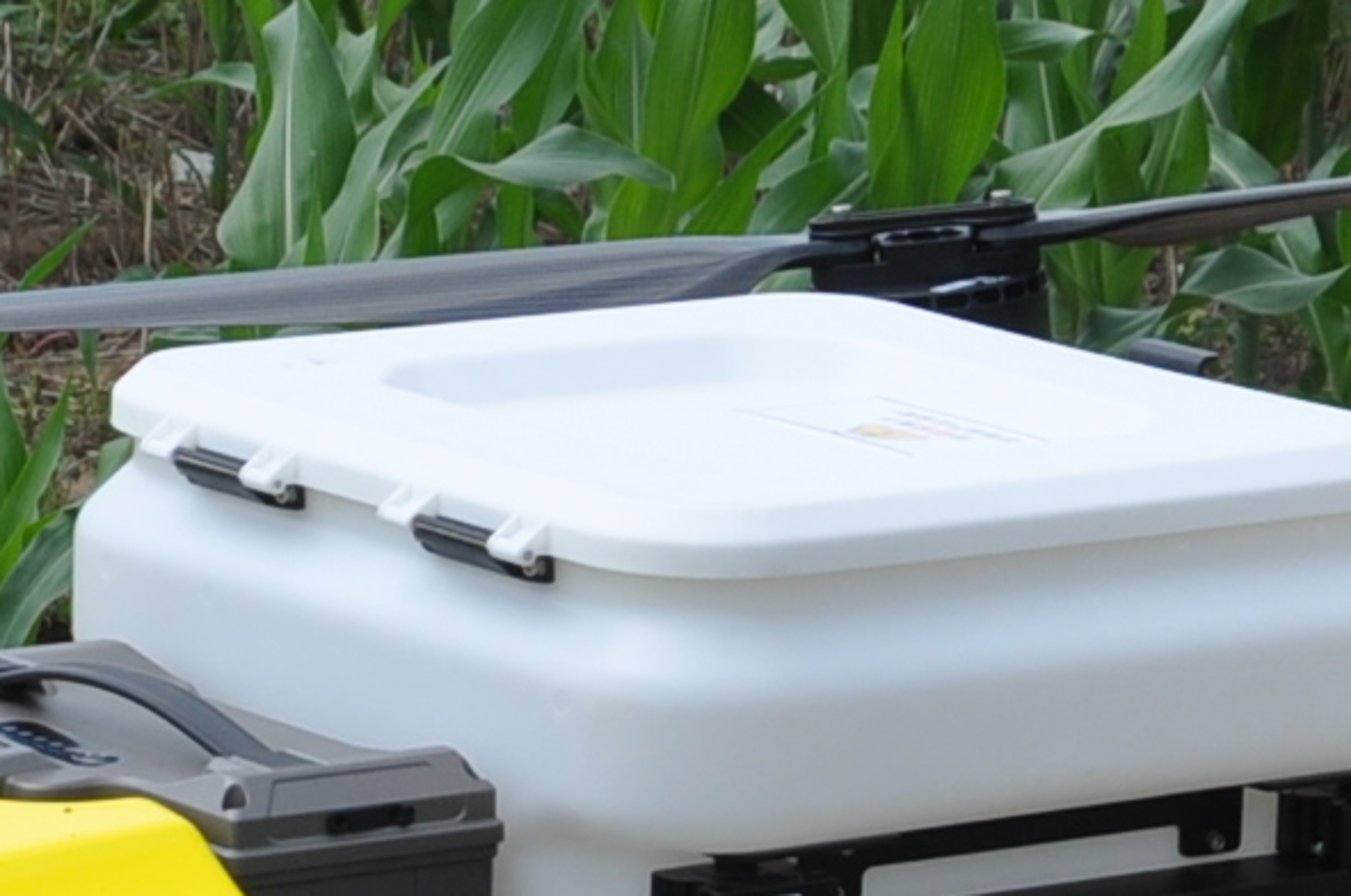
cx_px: 629
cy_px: 1419
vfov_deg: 5.5
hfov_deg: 8.4
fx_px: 9179
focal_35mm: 245
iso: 200
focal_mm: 30
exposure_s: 1/320
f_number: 9
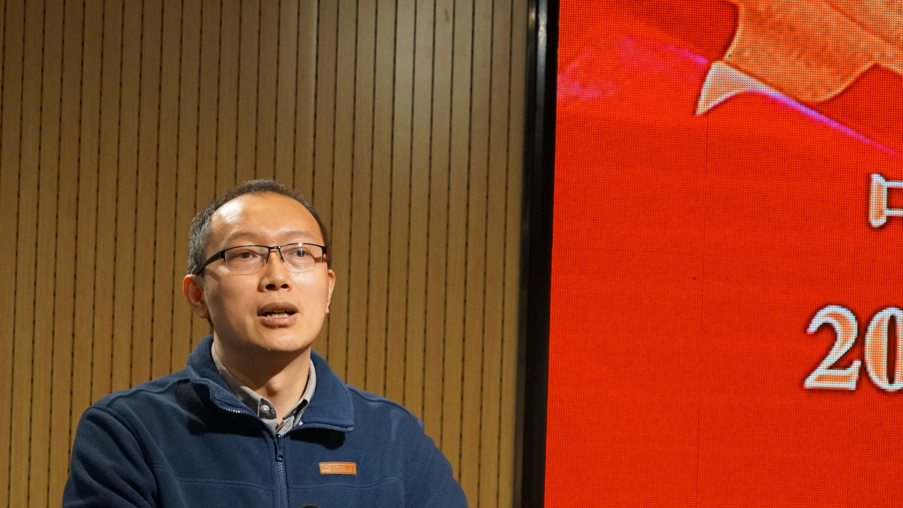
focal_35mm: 186
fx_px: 4454
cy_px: 464
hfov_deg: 11.6
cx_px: 470
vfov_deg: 6.5
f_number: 6.3
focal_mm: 115
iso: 3200
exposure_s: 1/160
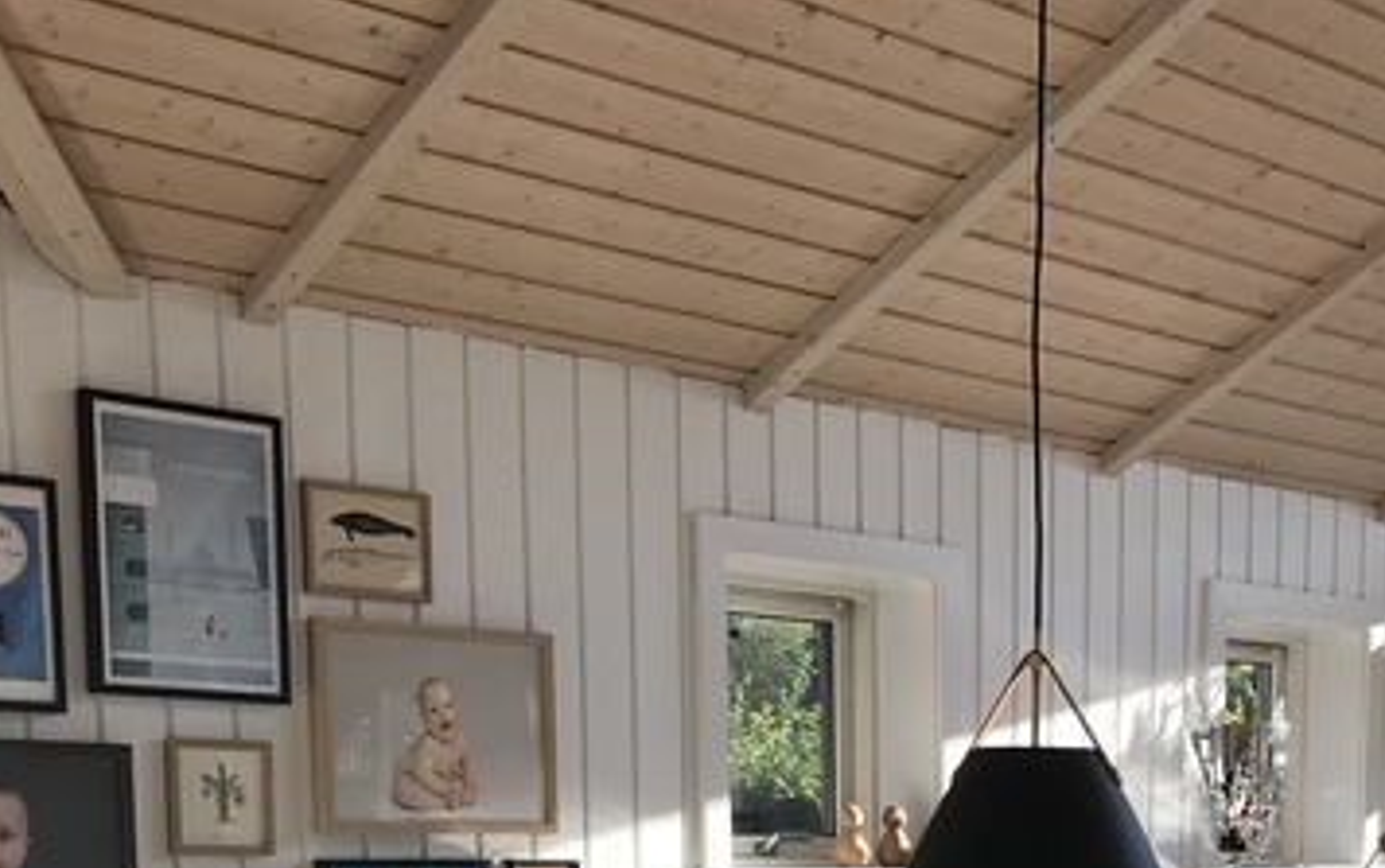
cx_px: 899
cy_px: 1238
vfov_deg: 18.4
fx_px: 2417
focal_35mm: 64
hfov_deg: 31.8
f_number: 1.8
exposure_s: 1/626
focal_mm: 3.99
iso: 20
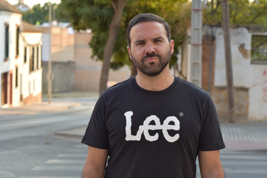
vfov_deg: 15.5
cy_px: 79
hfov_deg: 23.1
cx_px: 121
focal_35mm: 88
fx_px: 653
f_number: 5.6
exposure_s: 1/250
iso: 280
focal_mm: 50
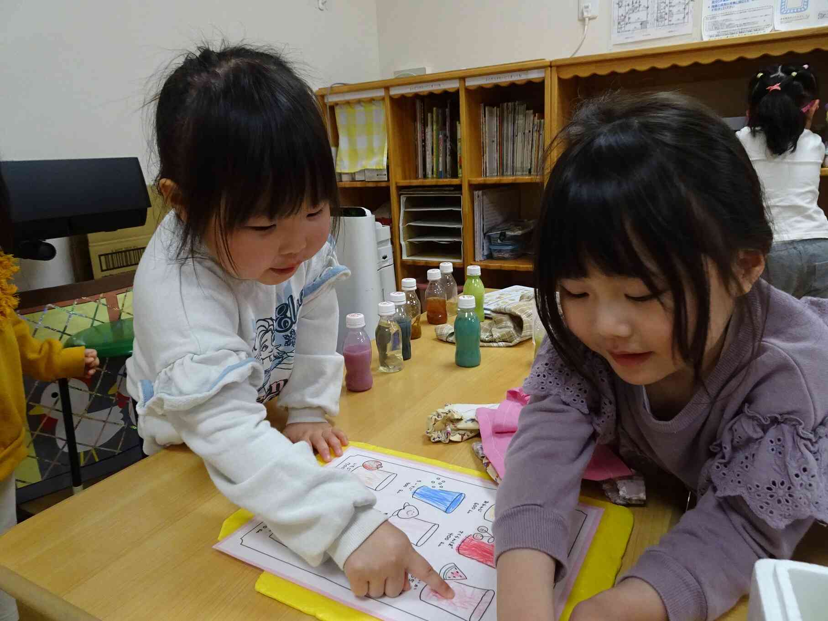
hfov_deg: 71.6
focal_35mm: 24
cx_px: 414
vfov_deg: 56.8
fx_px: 574
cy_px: 310
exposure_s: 1/125
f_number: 3.5
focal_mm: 4.1
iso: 400
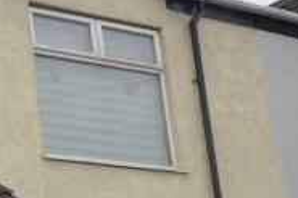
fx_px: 686
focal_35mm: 83
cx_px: -337
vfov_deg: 15.6
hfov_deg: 16.6
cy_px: 254
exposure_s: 1/125
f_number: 5.6
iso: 200
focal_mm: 10
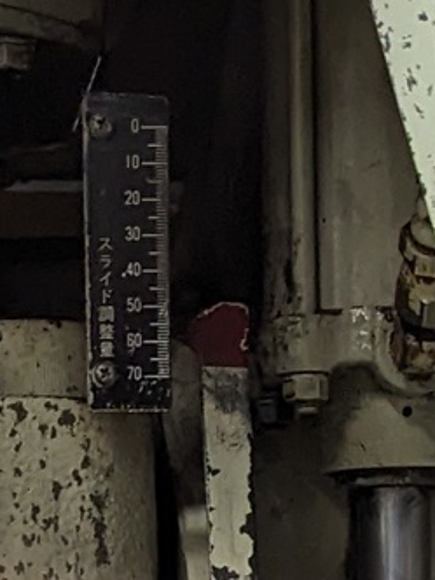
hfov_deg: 8.0
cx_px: 259
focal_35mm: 185
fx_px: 3100
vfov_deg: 9.4
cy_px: 1447
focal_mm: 6.81
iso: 782
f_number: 1.85
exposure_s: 1/191
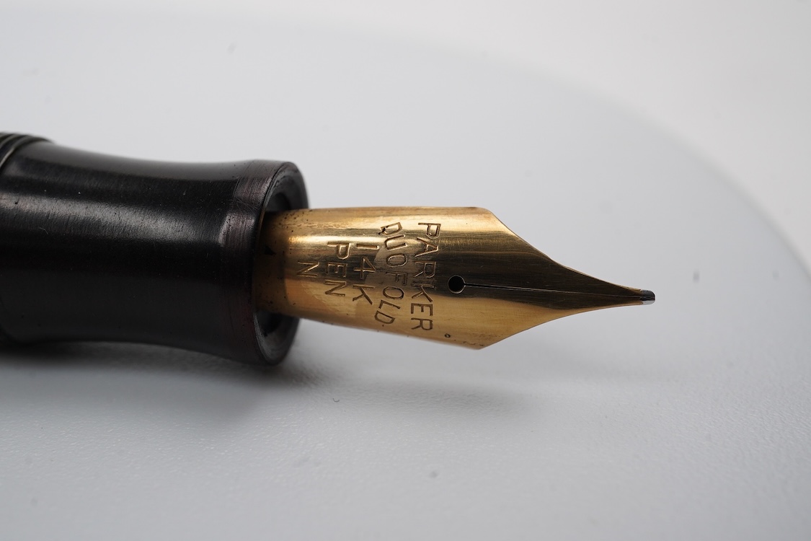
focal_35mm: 45
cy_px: 270
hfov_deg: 43.6
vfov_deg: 29.9
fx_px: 1014
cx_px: 406
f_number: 22
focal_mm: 30
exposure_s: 1/100
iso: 400
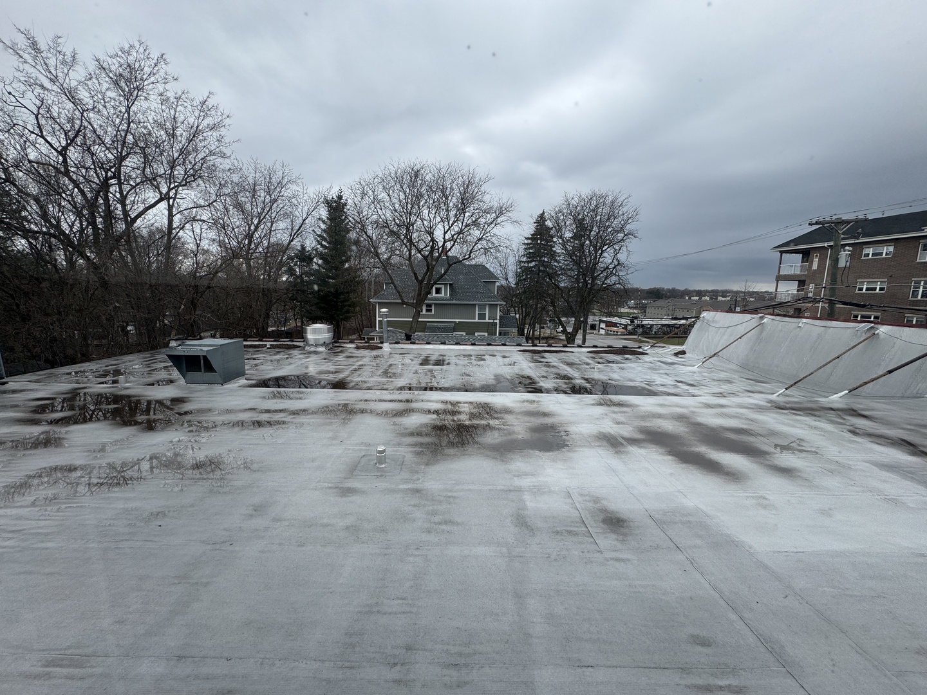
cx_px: 464
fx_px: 375
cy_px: 348
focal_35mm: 14
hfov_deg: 102.1
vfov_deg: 85.7
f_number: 2.2
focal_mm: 2.22
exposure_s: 1/498
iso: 40
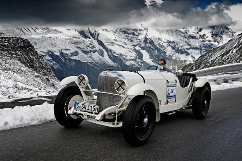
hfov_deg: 48.5
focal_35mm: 40
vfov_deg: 33.4
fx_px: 269
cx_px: 121
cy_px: 80
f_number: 9
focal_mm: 40
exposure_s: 1/500
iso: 250
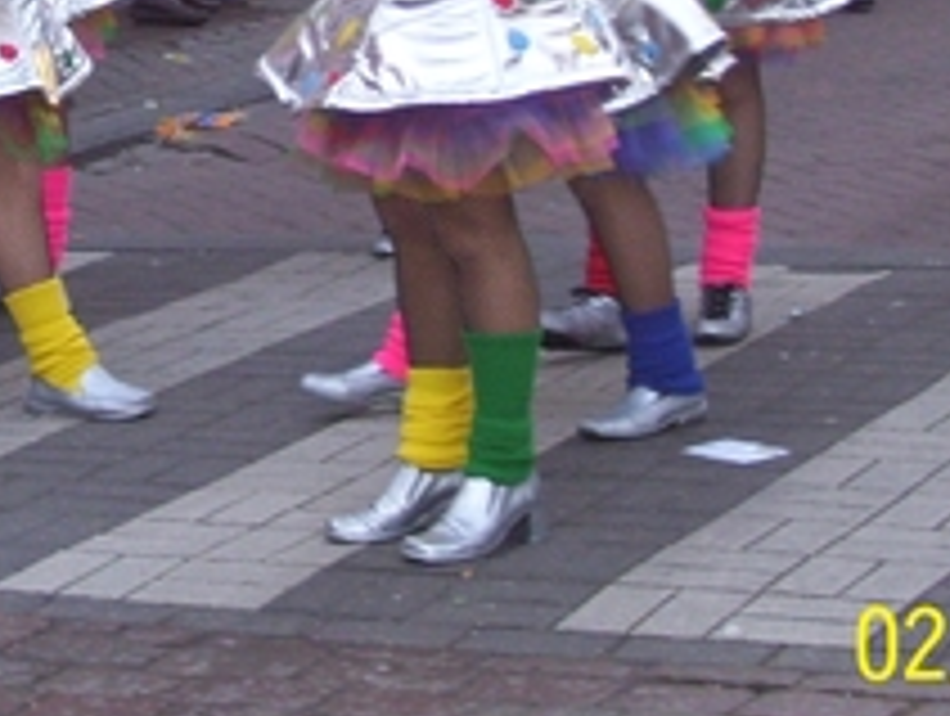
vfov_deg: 9.2
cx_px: 113
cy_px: -128
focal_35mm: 159
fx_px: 4371
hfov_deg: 12.3
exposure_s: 1/60
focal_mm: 9.4
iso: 200
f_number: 3.4
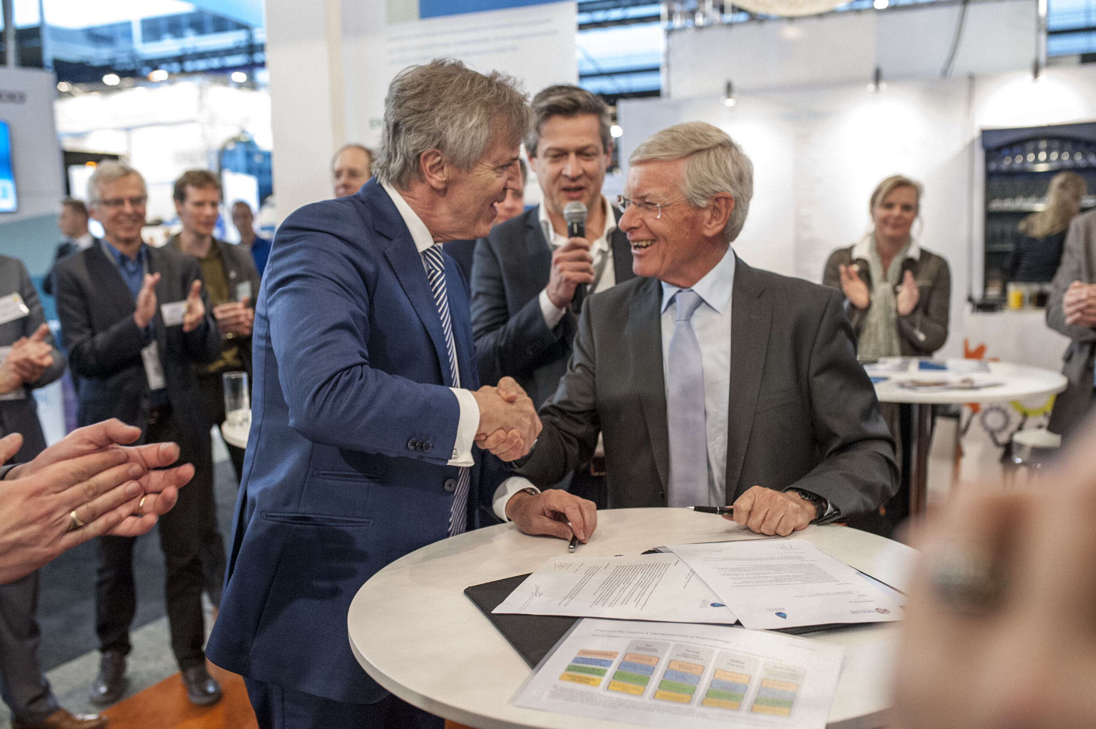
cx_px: 548
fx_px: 1065
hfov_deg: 54.5
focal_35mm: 35
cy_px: 364
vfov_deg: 37.8
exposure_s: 1/250
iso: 6400
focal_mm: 35
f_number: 3.5
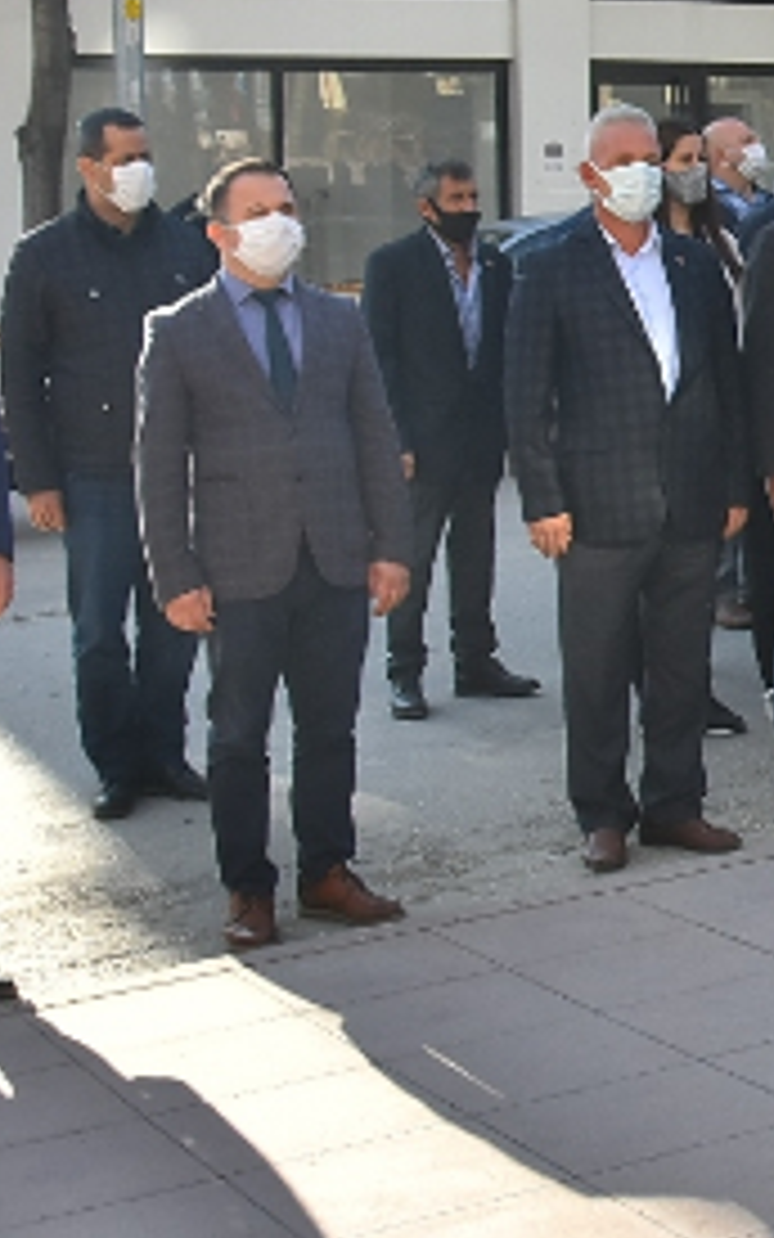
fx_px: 5245
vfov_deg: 13.4
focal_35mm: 155
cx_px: 1377
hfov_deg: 8.2
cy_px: 455
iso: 500
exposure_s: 1/1600
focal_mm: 35
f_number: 7.1
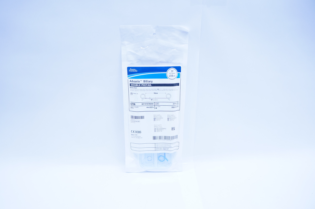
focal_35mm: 27
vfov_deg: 47.8
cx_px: 158
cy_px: 104
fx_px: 236
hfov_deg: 67.4
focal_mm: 18
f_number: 4.5
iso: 800
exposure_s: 1/200
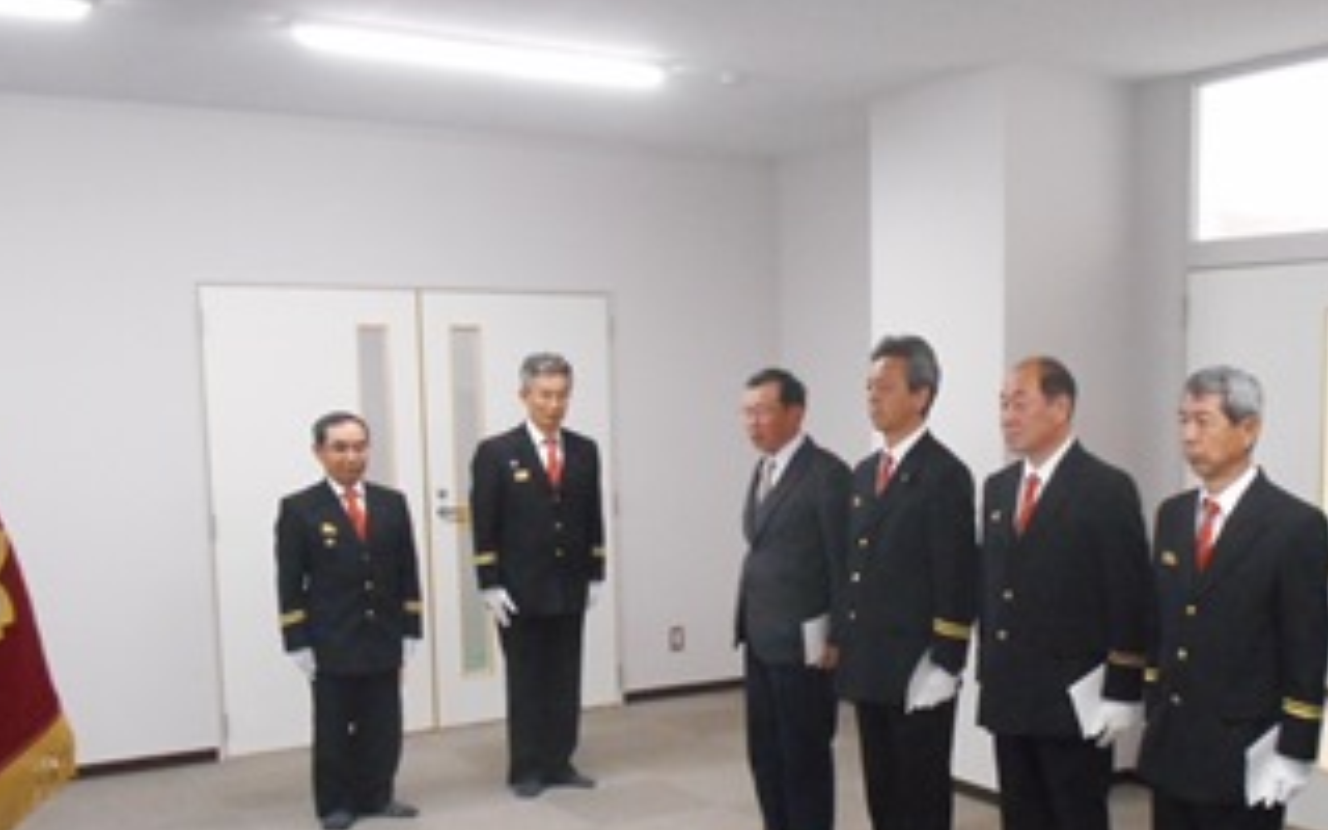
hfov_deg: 45.5
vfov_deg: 29.6
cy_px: 581
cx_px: 888
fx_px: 1556
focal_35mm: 43
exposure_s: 1/50
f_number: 4
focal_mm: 5.2
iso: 800
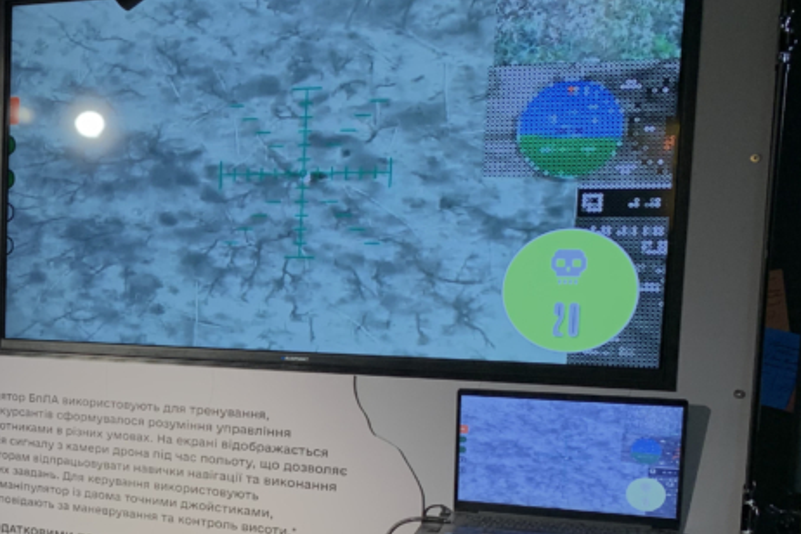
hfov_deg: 30.0
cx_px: -83
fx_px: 1335
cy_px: 399
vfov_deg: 22.4
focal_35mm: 60
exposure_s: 1/100
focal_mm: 4.25
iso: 32
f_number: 1.8
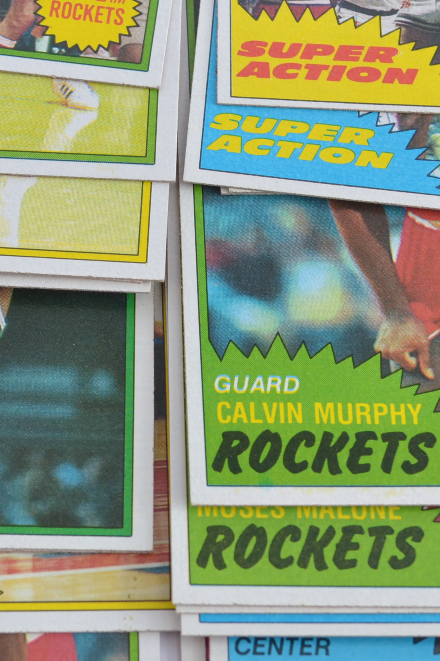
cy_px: 420
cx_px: 83
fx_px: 1870
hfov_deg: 13.4
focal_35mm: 102
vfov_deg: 20.0
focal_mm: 32
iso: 200
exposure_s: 1/160
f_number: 7.1
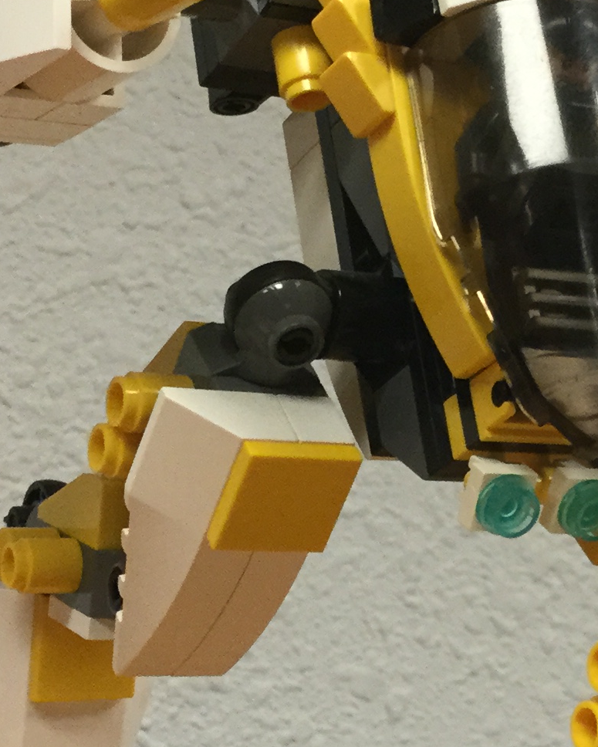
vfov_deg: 18.8
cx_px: 461
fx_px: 2255
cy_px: 309
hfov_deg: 15.0
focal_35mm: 102
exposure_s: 1/30
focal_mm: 3.3
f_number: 2.4
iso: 100
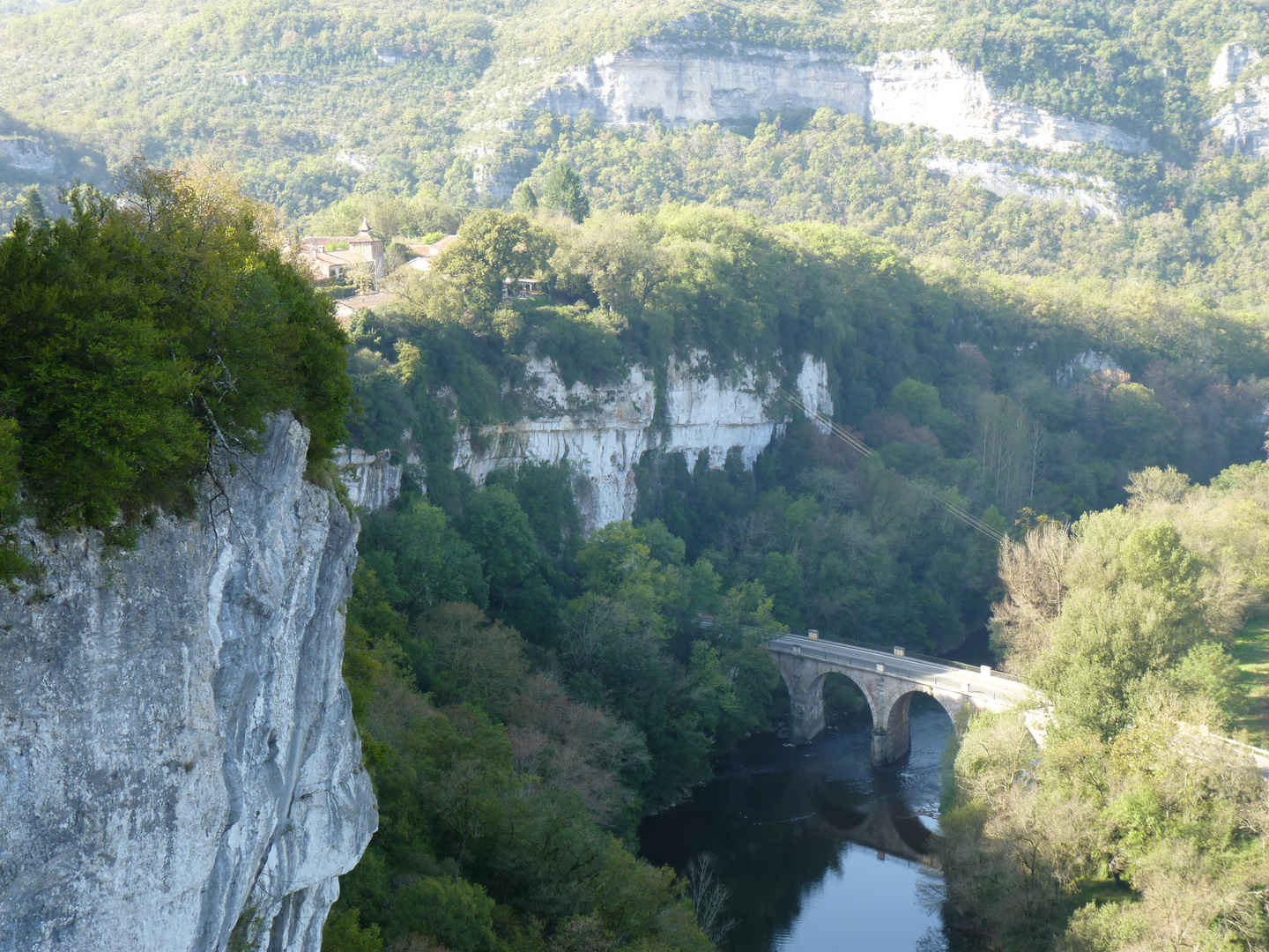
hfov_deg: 27.8
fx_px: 2566
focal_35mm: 70
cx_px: 634
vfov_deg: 21.0
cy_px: 476
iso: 80
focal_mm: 12.4
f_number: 3.4
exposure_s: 1/100
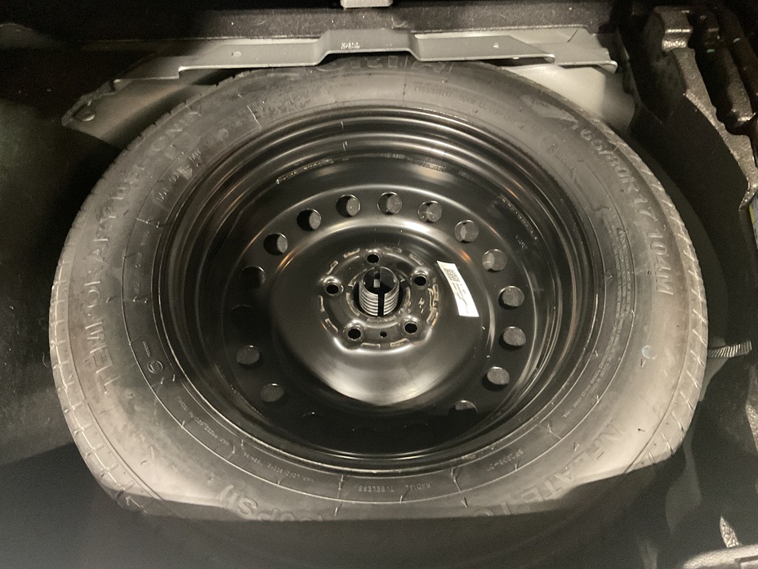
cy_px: 276
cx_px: 376
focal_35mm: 30
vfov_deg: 46.8
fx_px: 657
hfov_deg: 60.0
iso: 500
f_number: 1.8
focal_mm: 3
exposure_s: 1/25
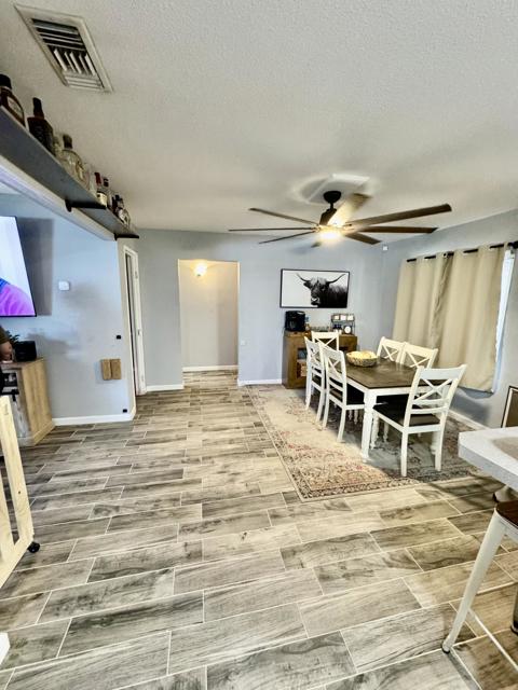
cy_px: 345
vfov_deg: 102.1
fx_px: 279
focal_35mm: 14
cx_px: 259
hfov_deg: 85.7
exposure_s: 1/60
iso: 500
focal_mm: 2.22
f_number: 2.2
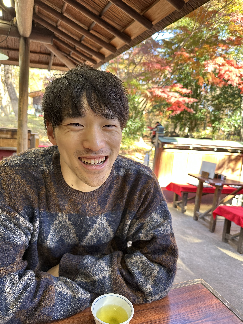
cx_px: 122
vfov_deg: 71.6
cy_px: 162
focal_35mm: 24
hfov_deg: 56.8
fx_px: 225
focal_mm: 6.86
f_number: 1.78
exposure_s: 1/121
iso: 125
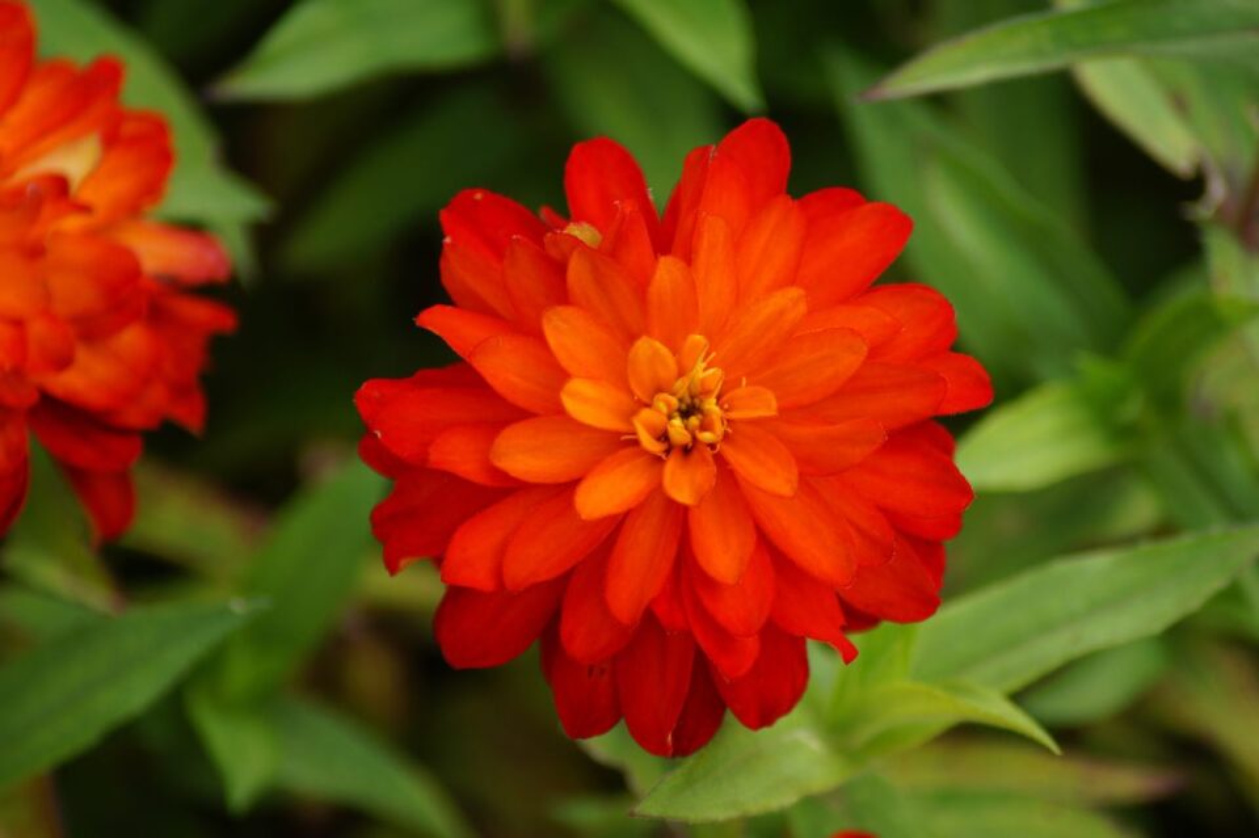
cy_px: 419
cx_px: 630
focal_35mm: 375
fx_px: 13107
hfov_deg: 5.5
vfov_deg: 3.7
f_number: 5
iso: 200
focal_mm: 250
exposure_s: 1/400
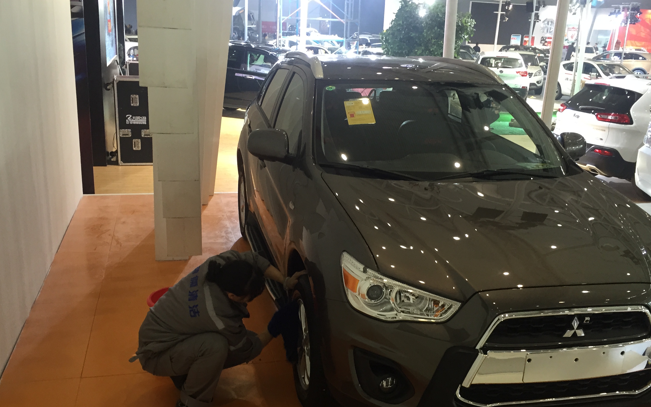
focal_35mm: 37
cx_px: 341
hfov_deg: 52.7
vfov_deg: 34.4
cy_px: 222
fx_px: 656
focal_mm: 4.15
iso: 125
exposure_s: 1/33
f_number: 2.2
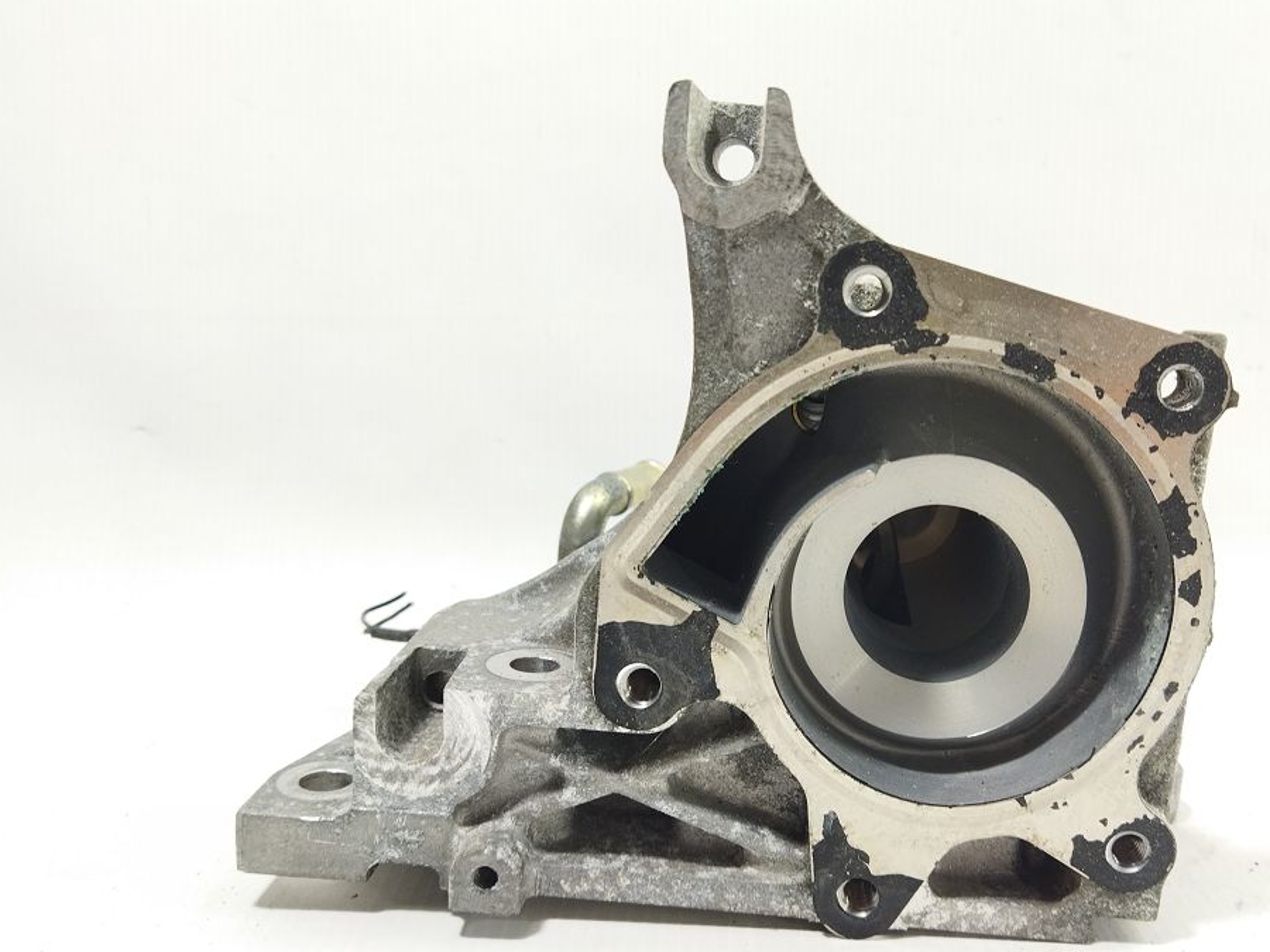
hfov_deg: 51.0
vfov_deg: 39.6
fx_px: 1321
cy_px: 537
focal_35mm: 36
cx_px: 762
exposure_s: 1/50
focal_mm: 4.71
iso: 107
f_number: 1.79
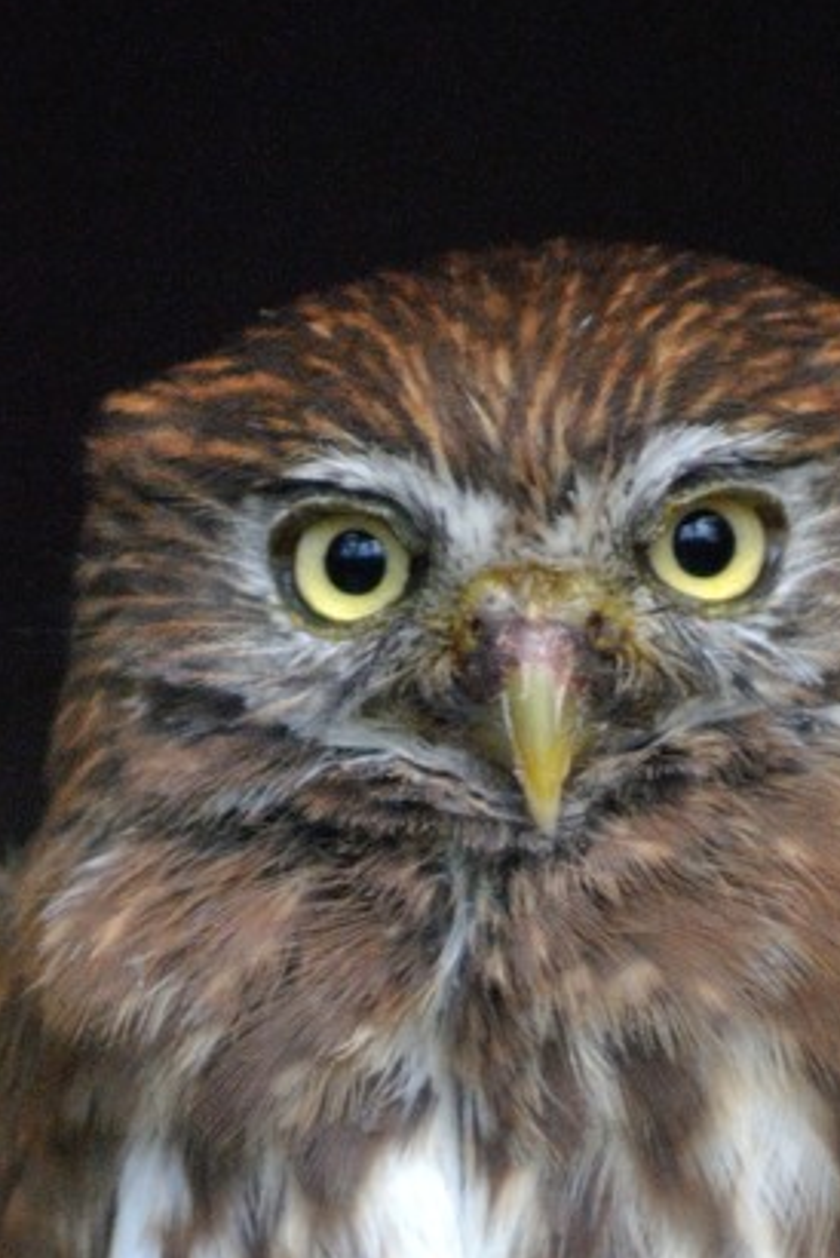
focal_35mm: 1125
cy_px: 1289
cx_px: 409
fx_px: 39306
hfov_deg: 1.2
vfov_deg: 1.8
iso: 1000
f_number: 5.6
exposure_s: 1/500
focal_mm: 300
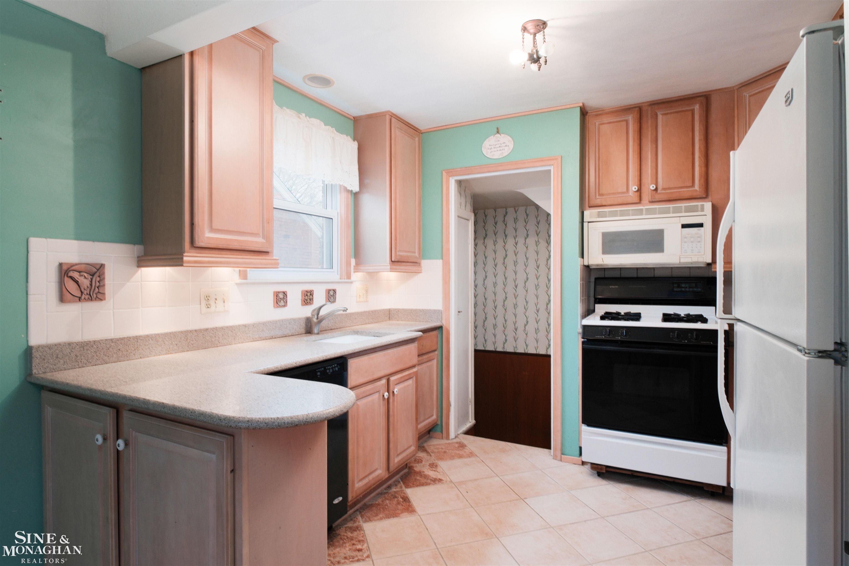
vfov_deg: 64.6
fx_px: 448
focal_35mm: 19
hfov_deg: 86.9
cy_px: 283
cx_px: 424
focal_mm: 12.4
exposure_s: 1/125
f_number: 7.1
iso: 800
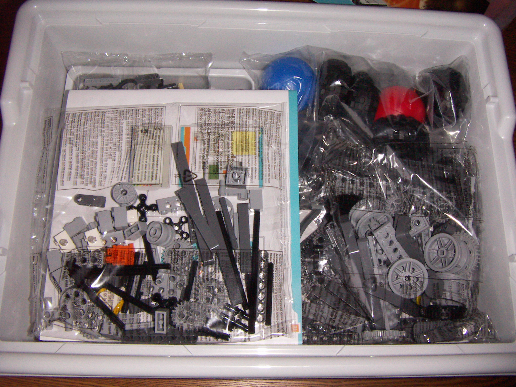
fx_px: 537
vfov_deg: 39.7
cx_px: 258
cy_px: 194
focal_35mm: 36
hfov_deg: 51.4
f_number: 6.7
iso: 200
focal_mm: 4.7
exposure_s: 1/50
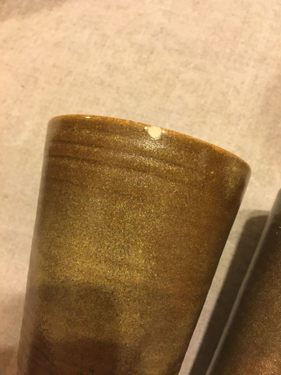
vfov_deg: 61.7
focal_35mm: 29
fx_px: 314
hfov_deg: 48.2
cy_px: 188
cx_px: 140
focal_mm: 4.15
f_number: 2.2
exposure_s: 1/17
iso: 250
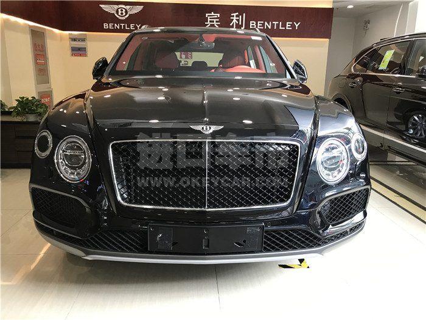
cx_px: 213
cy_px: 160
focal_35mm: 28
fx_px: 345
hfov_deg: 63.4
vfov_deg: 49.7
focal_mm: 3.99
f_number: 1.8
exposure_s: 1/33
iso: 40
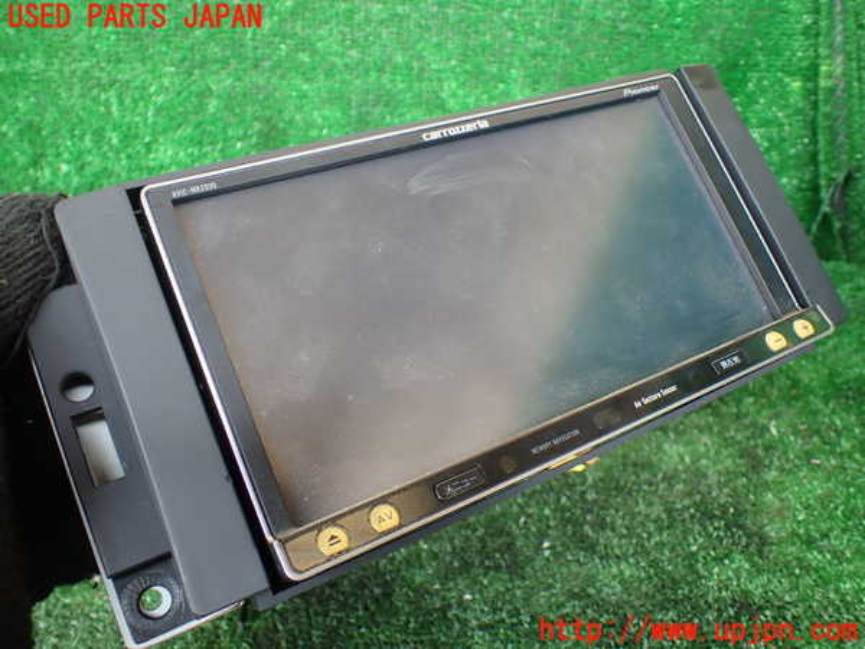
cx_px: 432
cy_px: 324
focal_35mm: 30
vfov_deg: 46.8
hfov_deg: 60.0
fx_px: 750
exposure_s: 1/125
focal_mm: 5.4
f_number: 2.3
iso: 200
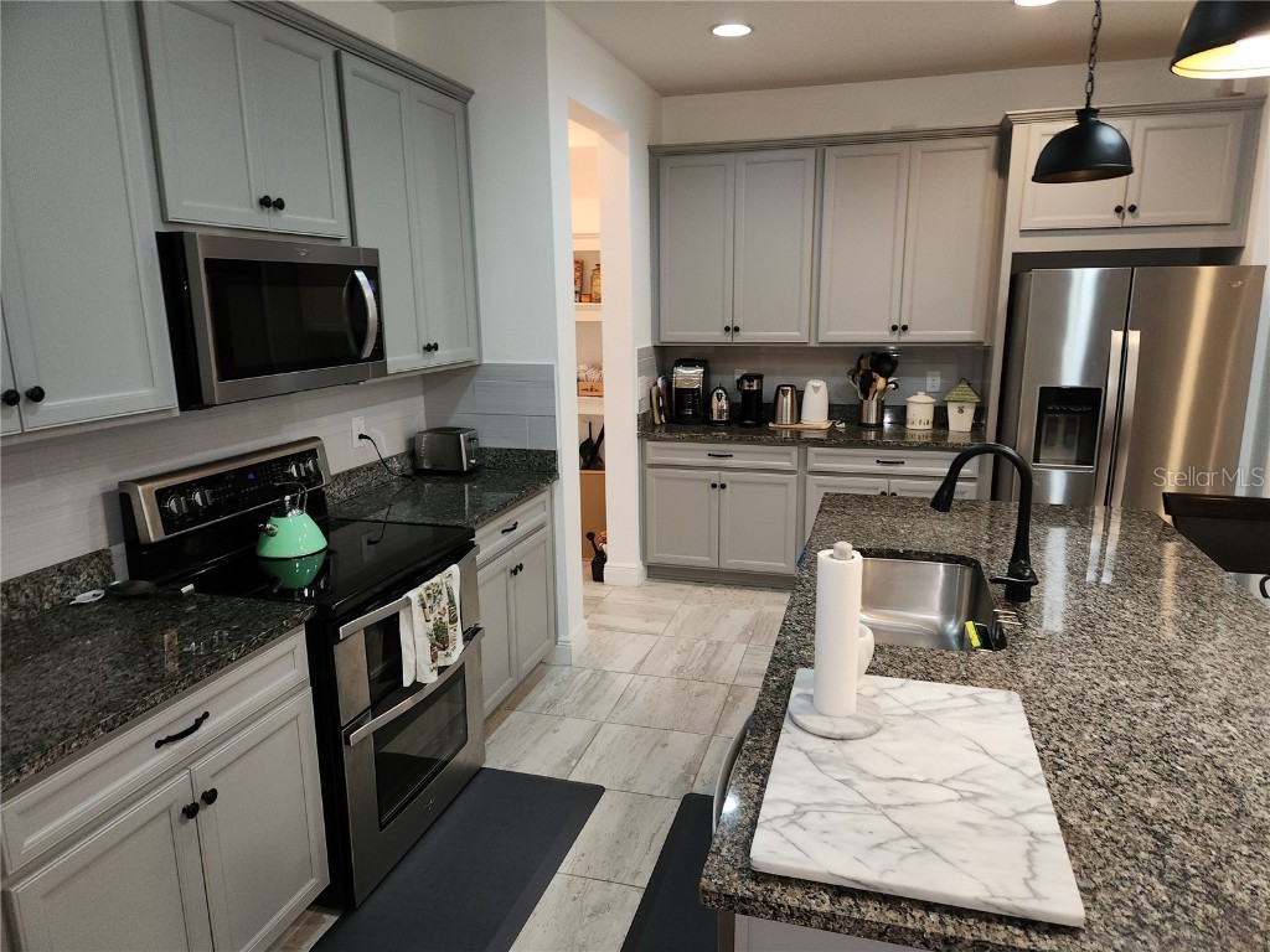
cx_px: 635
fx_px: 844
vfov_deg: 58.9
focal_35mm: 23
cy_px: 476
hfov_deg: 73.9
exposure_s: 1/30
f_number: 1.8
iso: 100
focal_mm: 5.4
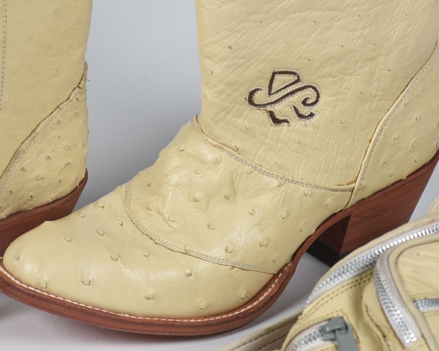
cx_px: 230
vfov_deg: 6.5
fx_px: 3079
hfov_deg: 8.2
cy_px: 176
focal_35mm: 237
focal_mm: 140
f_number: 13
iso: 200
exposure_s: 1/125
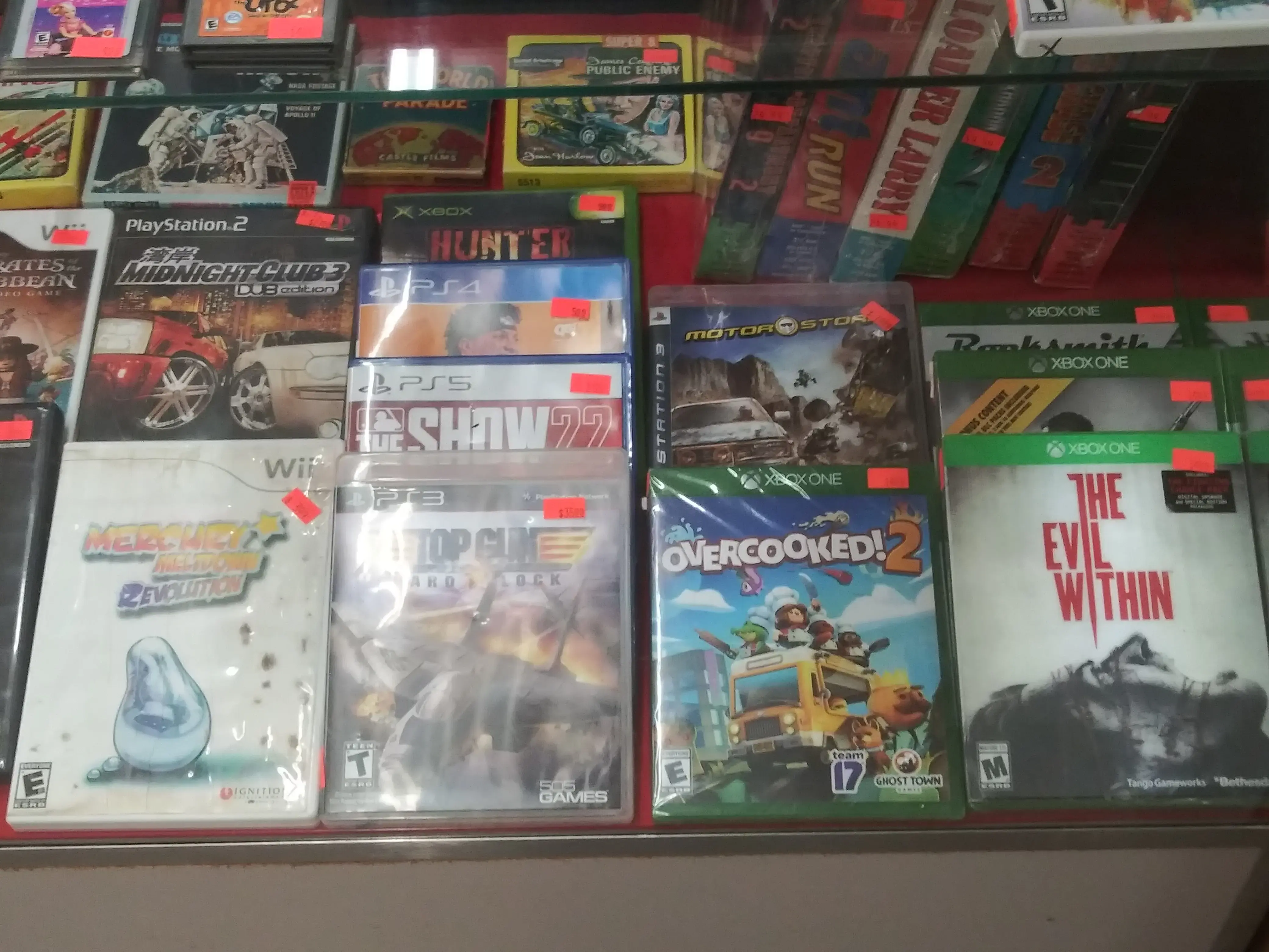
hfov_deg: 36.2
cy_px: 476
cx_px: 634
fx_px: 1943
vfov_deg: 27.5
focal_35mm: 53
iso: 150
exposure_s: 1/30
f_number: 2.2
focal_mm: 3.7
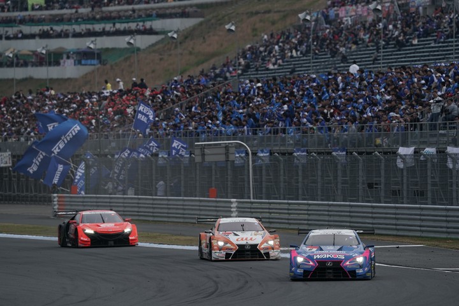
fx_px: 5622
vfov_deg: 3.1
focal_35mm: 441
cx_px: 230
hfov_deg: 4.7
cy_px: 153
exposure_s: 1/800
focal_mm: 441
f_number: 7.1
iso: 400
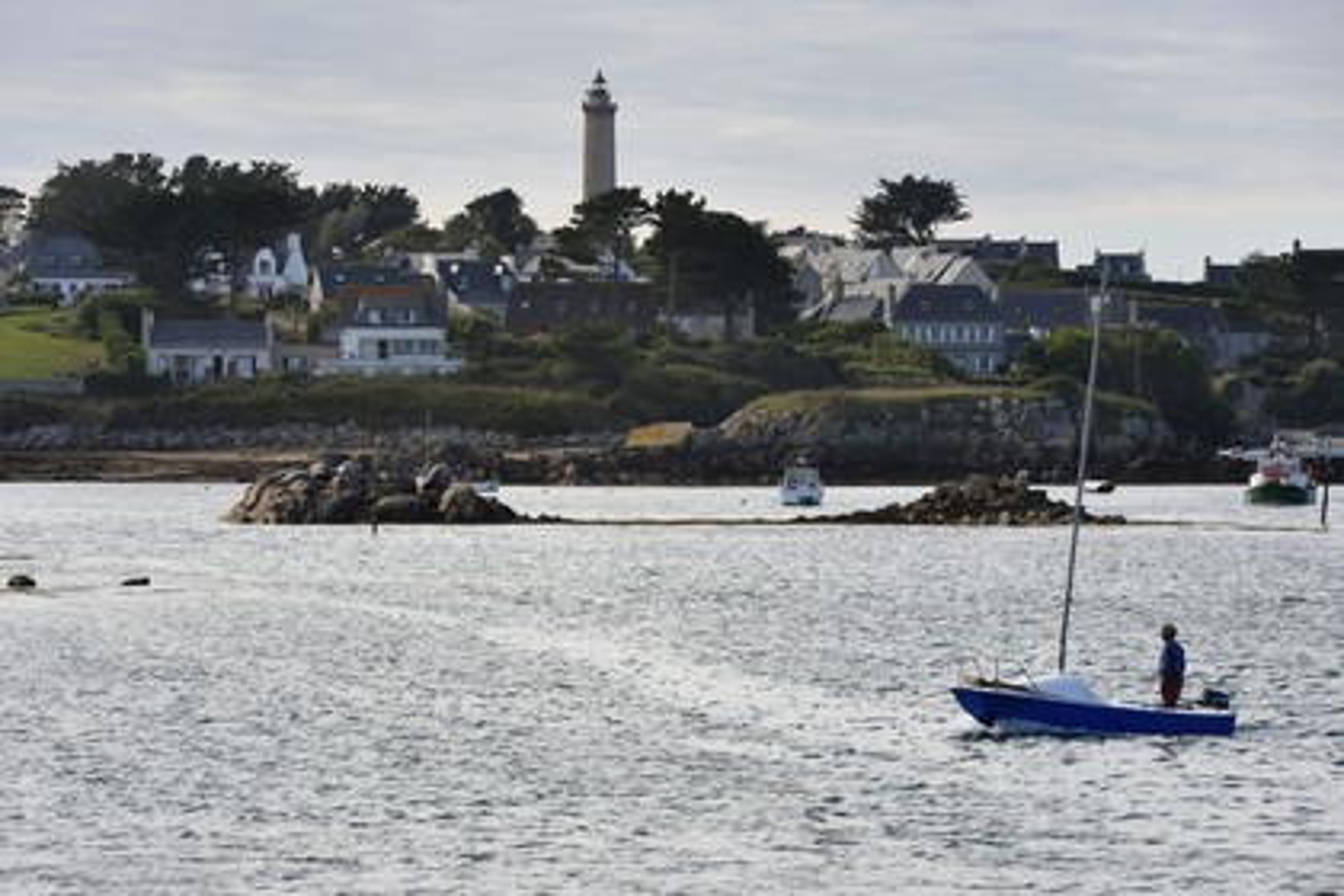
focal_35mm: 200
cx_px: 672
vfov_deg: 6.9
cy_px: 448
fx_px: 7466
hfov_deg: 10.3
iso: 200
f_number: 13
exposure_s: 1/250
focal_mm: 200
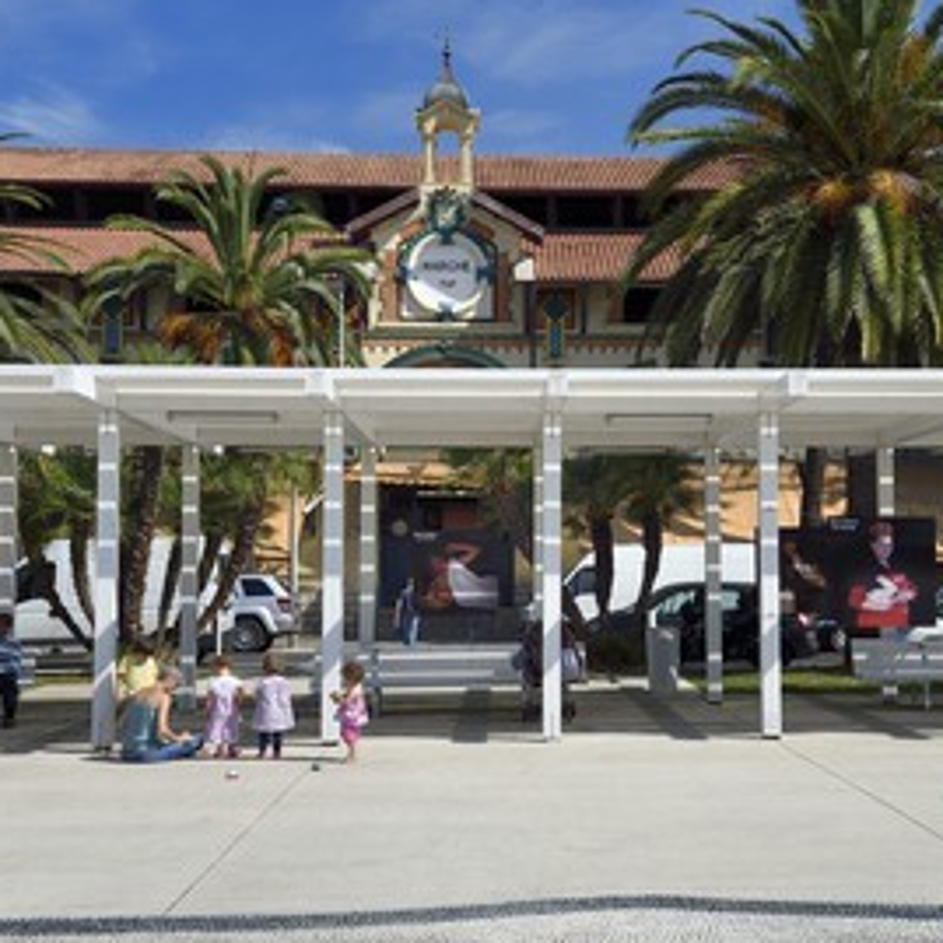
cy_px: 480
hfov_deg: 32.1
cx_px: 550
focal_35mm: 53
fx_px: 1633
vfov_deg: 32.2
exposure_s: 1/320
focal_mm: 40
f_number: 9
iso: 200
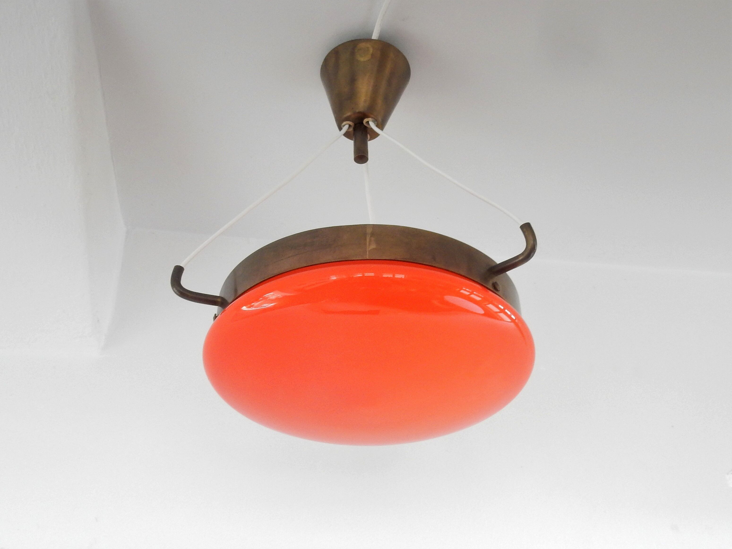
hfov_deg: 69.4
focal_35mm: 25
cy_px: 274
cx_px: 366
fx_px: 529
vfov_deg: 54.9
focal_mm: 4.5
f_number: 3.7
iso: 250
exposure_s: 1/30
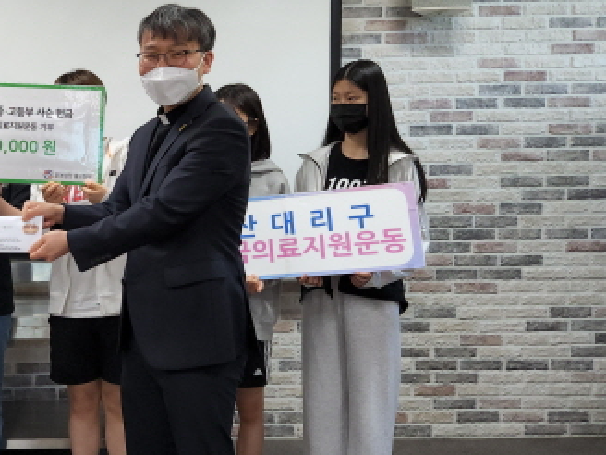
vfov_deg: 29.1
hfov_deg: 36.5
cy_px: 191
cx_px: 100
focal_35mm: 50
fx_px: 875
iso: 160
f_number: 1.8
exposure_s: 1/180
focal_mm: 5.4
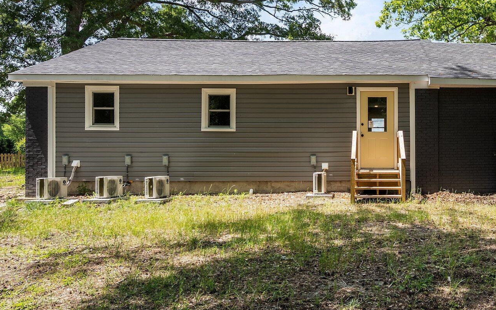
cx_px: 376
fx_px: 419
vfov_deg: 39.8
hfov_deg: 57.9
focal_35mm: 31
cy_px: 89
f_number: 7.1
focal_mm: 19
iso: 200
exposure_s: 1/250
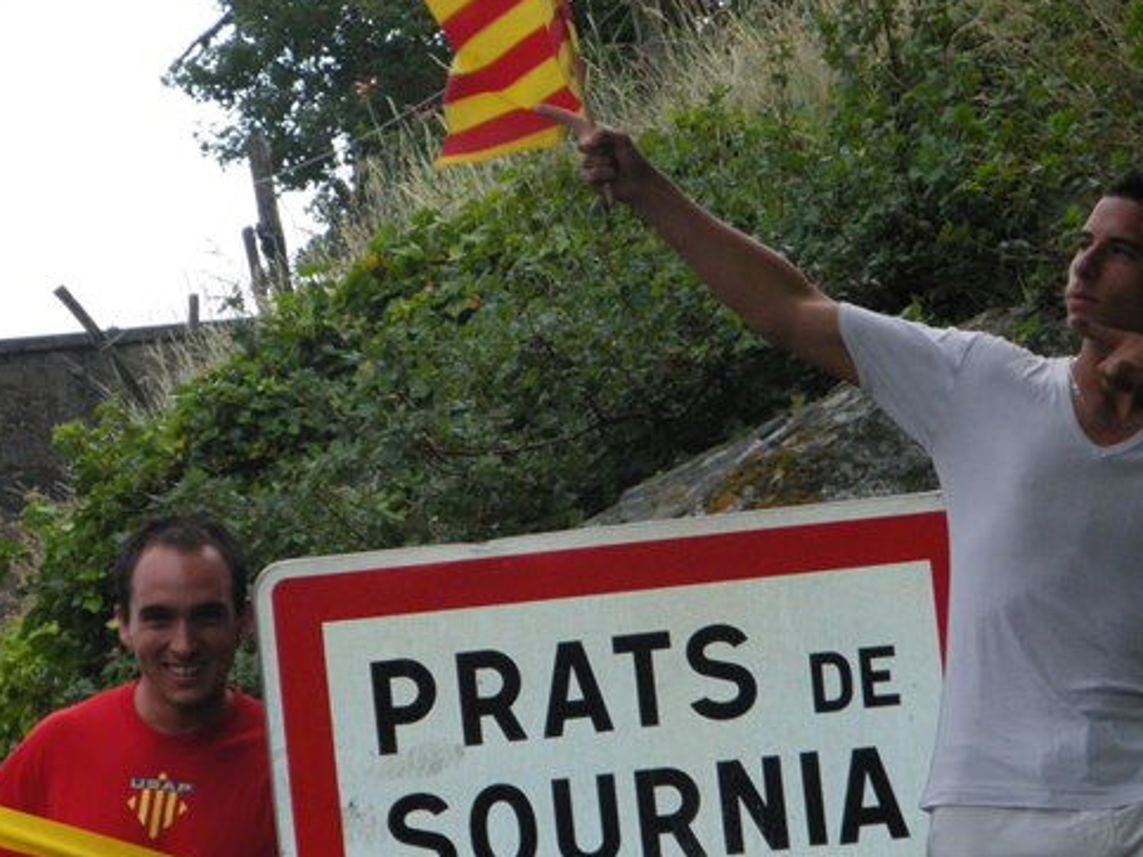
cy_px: 462
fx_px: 6470
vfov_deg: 7.6
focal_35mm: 196
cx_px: 594
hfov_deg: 10.1
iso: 400
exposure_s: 1/160
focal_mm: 26.2
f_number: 5.4
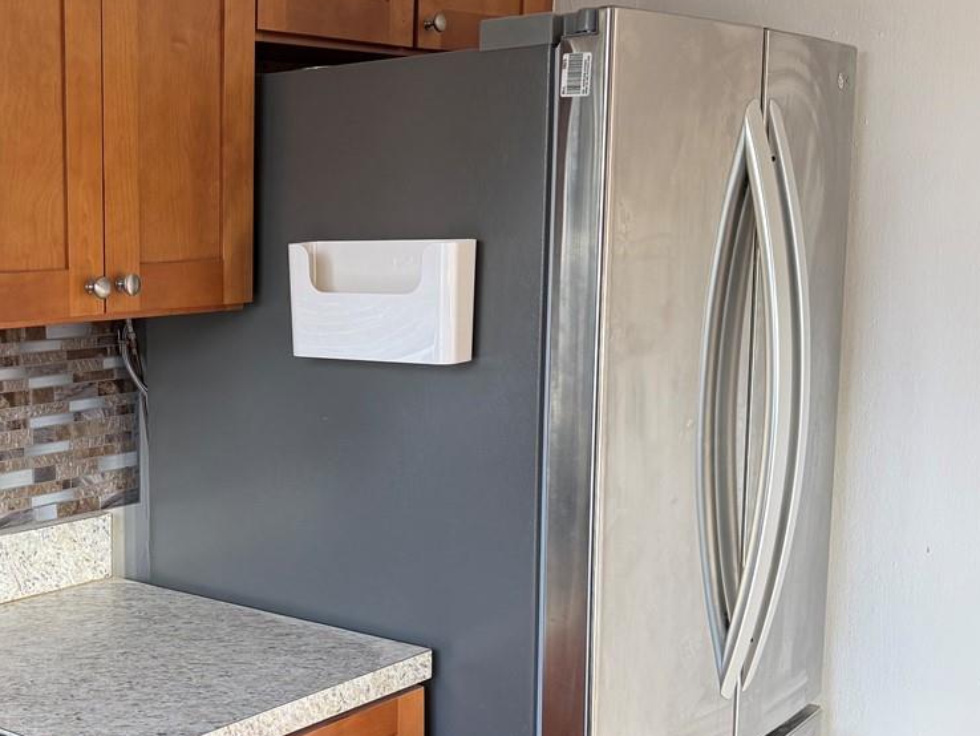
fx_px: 1473
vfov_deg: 27.9
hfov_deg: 34.8
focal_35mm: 52
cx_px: 105
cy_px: 466
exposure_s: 1/121
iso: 125
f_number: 1.78
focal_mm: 6.76
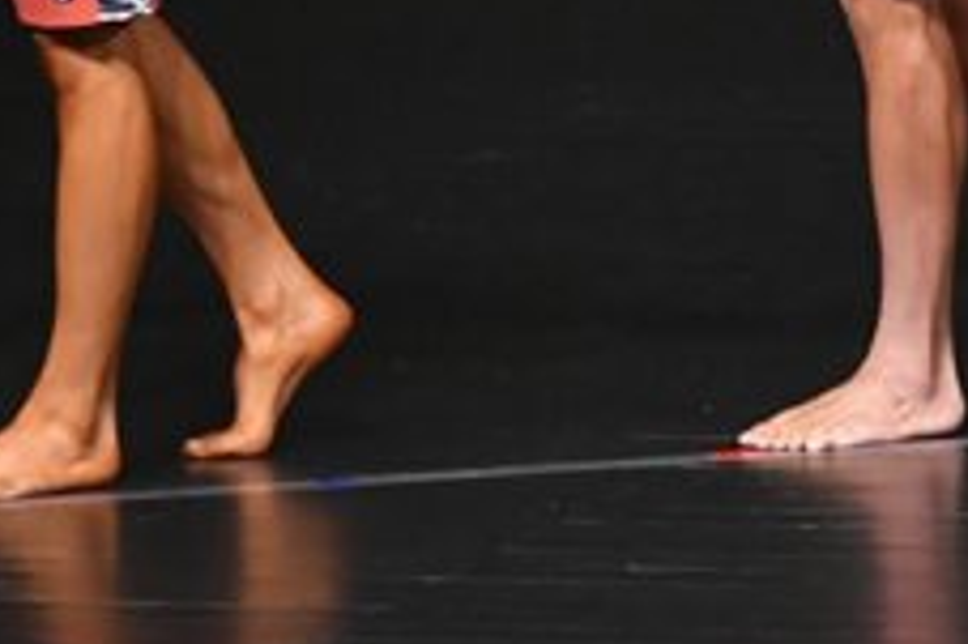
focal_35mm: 972
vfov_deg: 1.4
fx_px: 26116
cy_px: -354
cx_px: 936
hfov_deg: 2.1
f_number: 5.6
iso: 4000
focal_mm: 190
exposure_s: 1/400
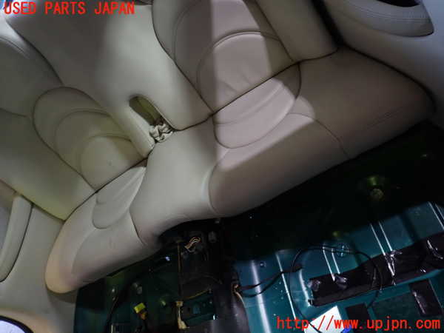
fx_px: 321
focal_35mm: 25
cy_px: 166
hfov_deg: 69.4
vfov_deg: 54.9
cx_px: 222
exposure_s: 1/30
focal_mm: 4.5
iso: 200
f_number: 2
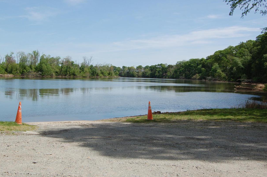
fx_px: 341
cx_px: 110
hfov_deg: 42.6
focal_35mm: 46
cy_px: 83
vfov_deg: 29.2
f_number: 10
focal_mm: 26
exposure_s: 1/400
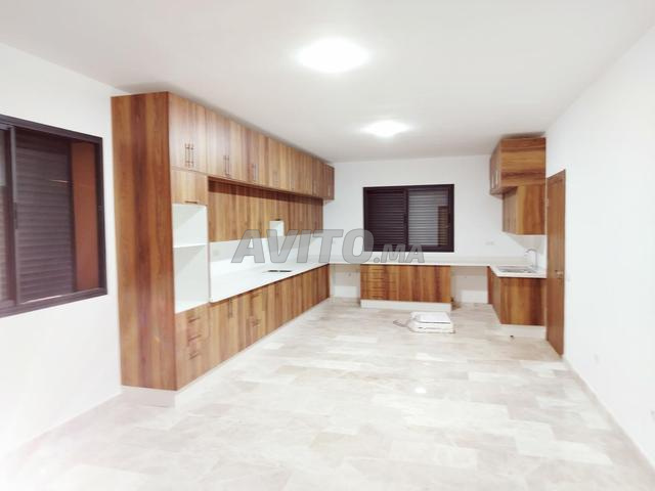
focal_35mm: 24
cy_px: 246
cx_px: 328
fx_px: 454
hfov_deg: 71.6
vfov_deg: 56.8
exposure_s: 1/33.3
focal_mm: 5.25
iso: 726
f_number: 1.75
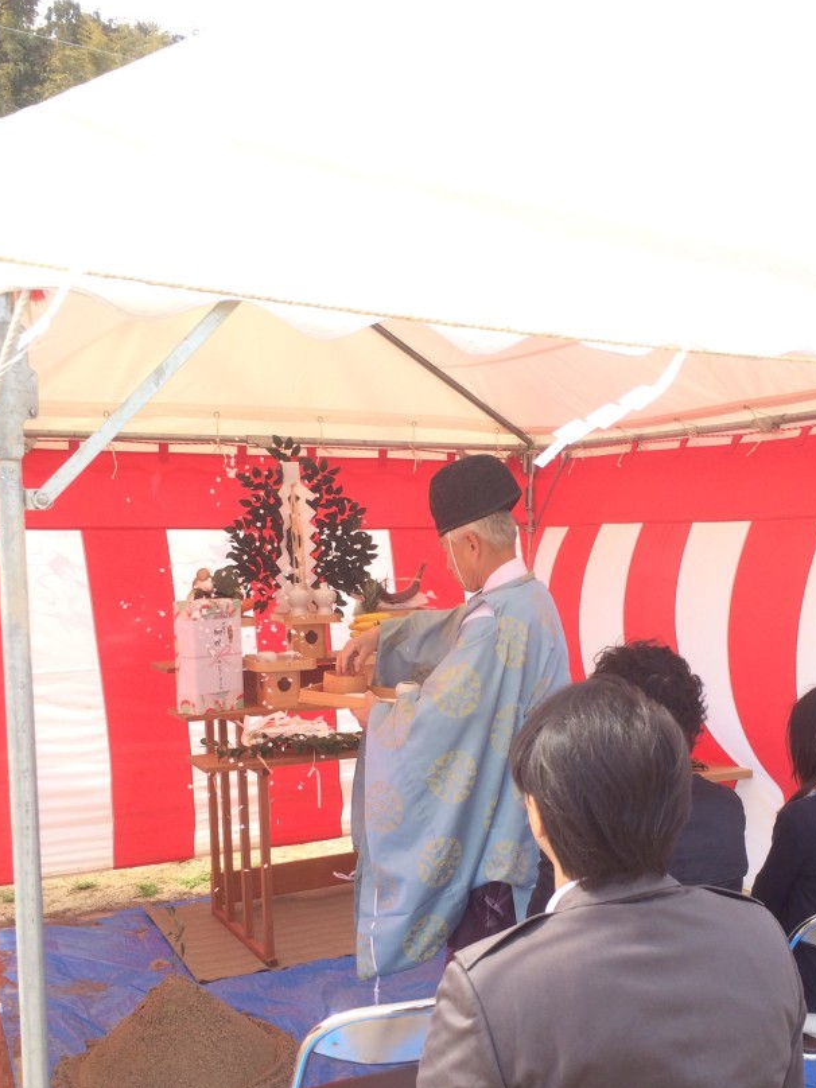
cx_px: 479
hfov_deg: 37.6
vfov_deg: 48.6
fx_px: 1194
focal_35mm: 38
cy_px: 673
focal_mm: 4.12
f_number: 2.2
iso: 32
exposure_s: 1/441
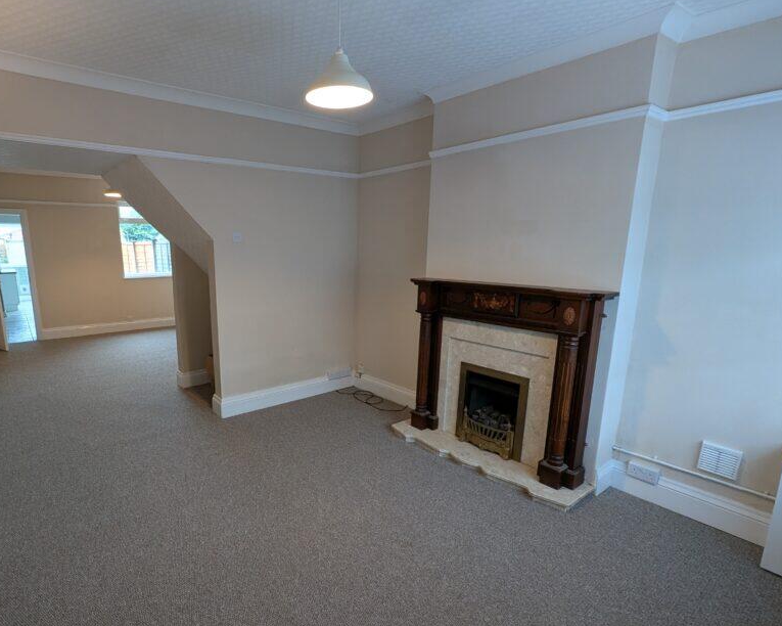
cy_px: 336
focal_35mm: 17
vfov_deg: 76.9
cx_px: 315
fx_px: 393
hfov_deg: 88.6
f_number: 2.2
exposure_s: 1/23.8
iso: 89
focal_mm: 1.95
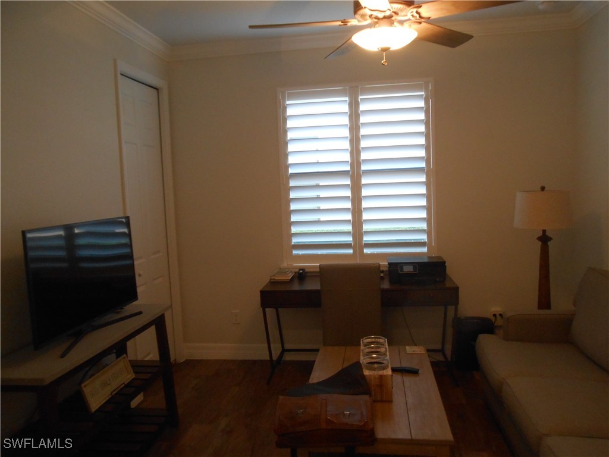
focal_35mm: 26
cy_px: 228
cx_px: 304
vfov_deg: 53.1
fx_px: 457
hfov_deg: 67.3
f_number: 3.5
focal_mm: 4.6
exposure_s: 1/30
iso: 320
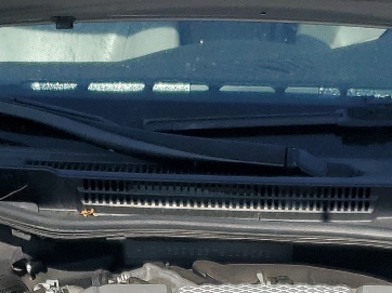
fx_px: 1301
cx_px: 257
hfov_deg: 17.1
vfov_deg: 11.3
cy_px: 642
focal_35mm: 115
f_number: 1.5
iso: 50
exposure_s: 1/2500
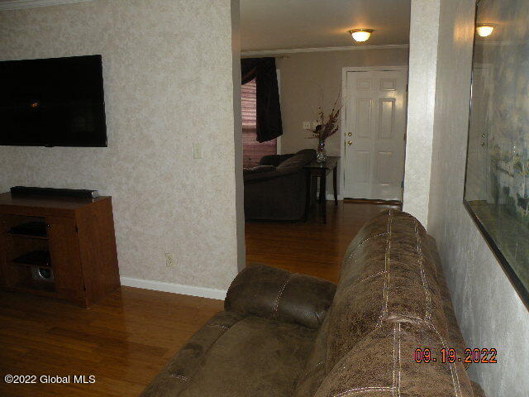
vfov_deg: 51.4
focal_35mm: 27
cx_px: 264
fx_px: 413
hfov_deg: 65.3
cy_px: 198
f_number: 2.8
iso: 64
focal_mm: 4.7
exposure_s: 1/30
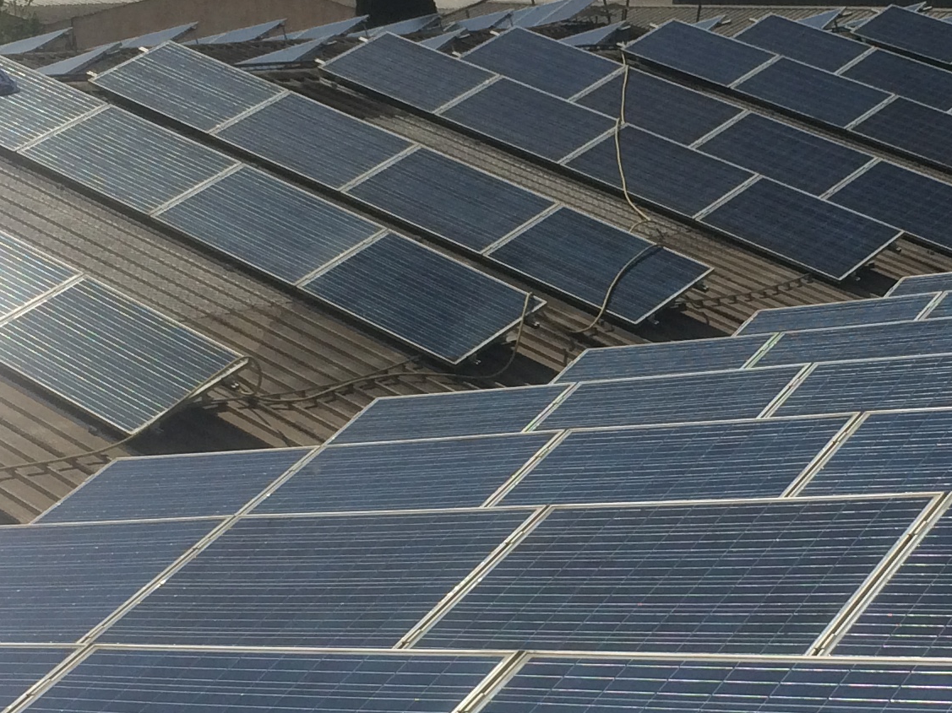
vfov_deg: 17.6
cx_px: 657
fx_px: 2310
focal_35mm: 84
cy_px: 427
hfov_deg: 23.2
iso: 32
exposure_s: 1/5882
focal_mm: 4.15
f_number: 2.2
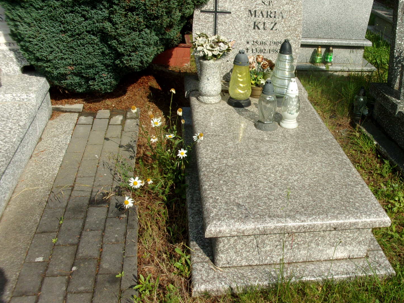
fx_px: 467
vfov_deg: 35.9
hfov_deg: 45.8
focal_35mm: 40
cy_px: 148
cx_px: 282
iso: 80
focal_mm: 5.1
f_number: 10.8
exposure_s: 1/75
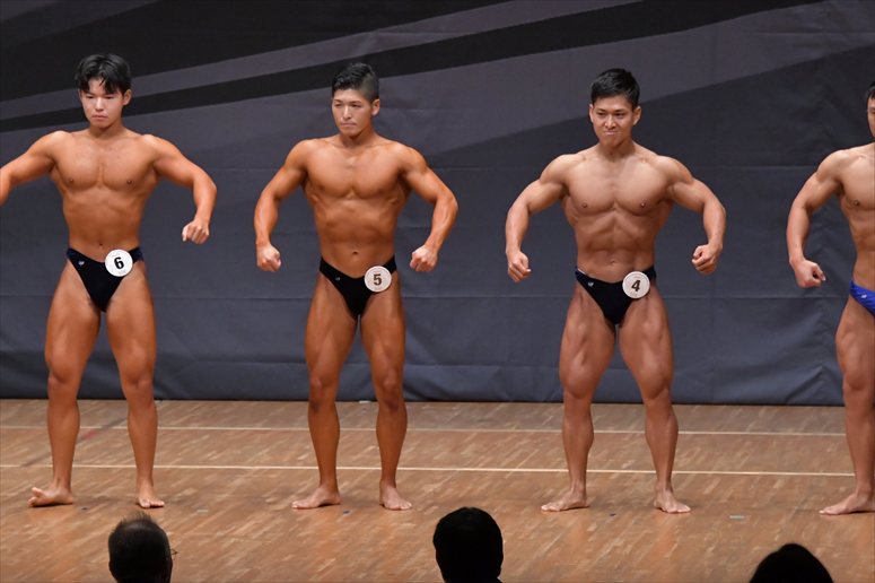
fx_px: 6195
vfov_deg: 5.4
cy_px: 292
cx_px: 438
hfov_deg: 8.1
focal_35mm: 255
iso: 6400
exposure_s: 1/400
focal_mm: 170
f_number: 5.6
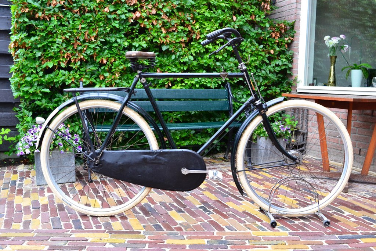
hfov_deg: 53.1
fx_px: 376
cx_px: 188
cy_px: 126
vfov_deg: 36.9
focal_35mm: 36
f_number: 8
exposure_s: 1/50
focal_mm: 24
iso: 400
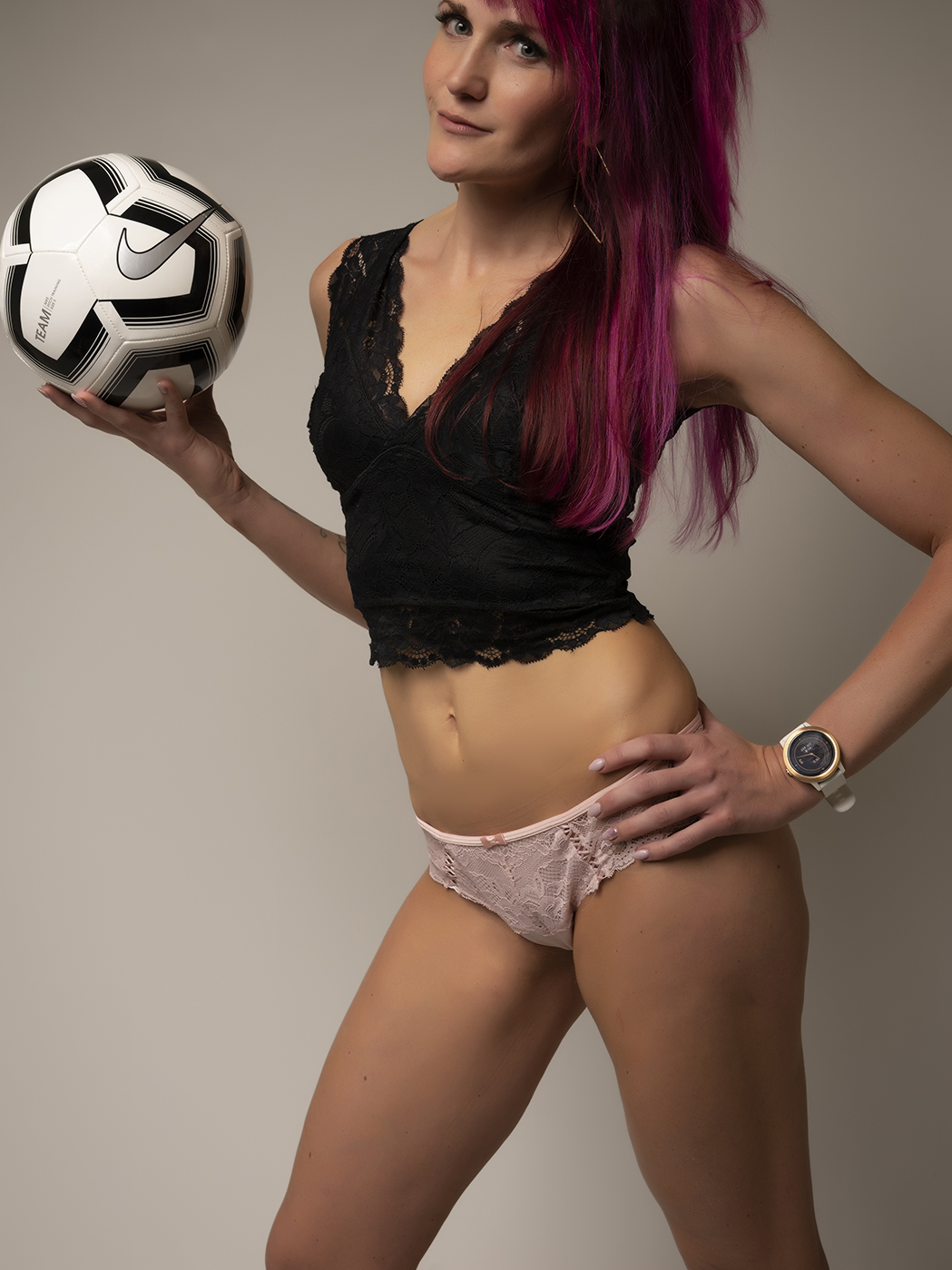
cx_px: 471
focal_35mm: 55
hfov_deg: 26.6
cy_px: 547
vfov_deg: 34.9
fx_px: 2017
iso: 125
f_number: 7.1
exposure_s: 1/200
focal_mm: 50
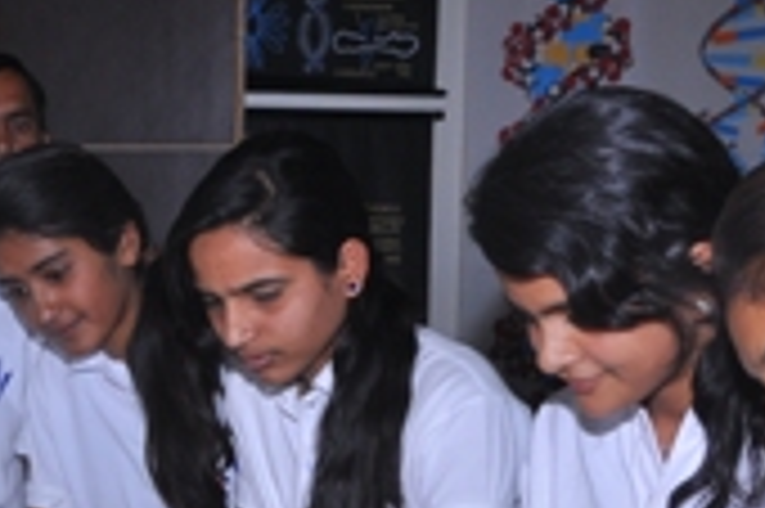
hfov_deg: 23.6
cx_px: 38
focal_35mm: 83
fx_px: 1769
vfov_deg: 15.9
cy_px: 557
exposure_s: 1/125
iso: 320
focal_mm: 21
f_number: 11
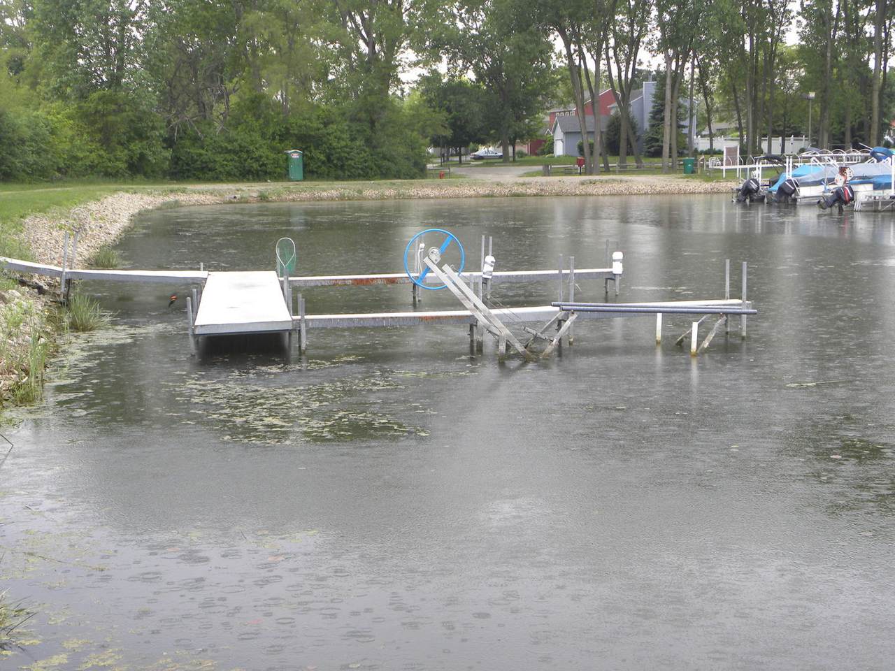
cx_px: 448
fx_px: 1706
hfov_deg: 29.4
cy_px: 336
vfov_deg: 22.3
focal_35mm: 66
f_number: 3.5
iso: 64
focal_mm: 11.8
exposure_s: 1/70.7
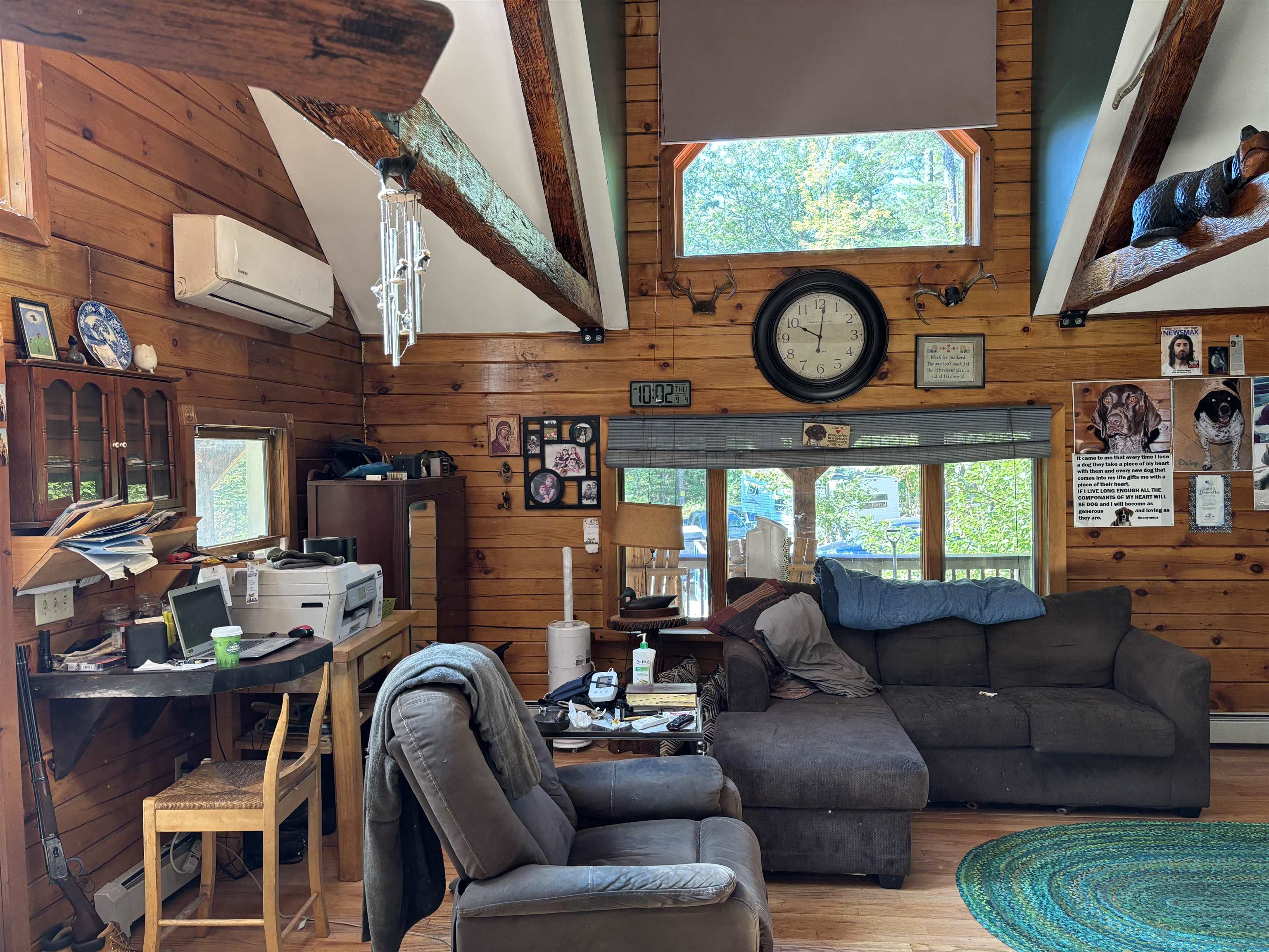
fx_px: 953
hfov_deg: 67.3
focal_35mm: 26
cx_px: 634
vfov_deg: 53.1
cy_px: 476
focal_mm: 5.96
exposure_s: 1/60
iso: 125
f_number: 1.6
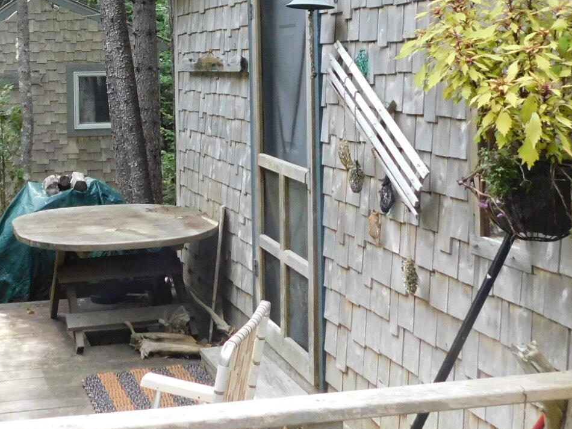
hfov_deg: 33.7
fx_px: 909
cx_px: 96
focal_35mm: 55
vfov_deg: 25.8
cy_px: 55
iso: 400
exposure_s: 1/320
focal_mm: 4
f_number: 3
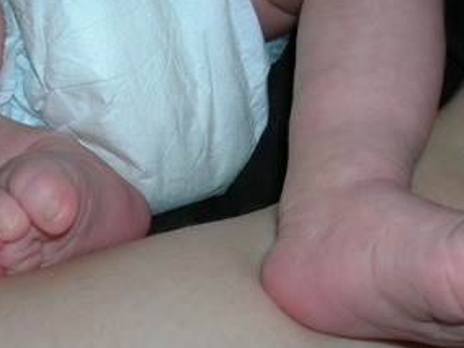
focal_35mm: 57
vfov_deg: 25.6
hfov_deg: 33.8
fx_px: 764
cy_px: 213
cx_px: 225
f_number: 4.9
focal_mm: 6
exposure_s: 1/60.1
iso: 50
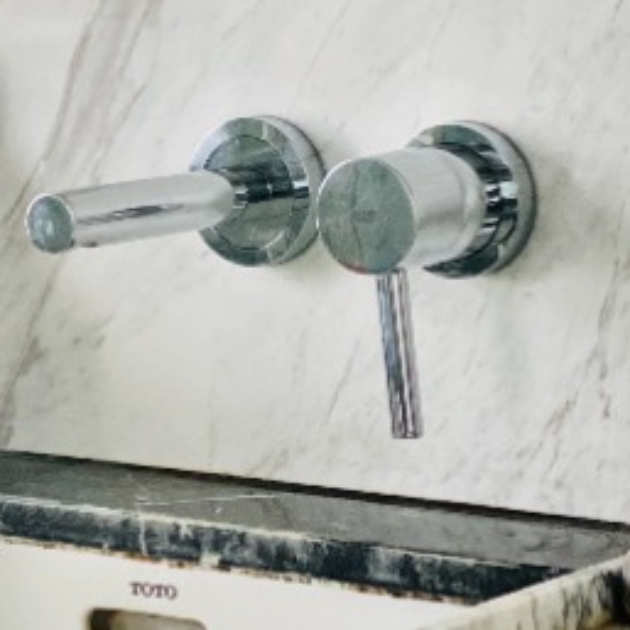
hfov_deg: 9.7
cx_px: 5
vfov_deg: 9.8
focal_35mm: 179
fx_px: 3686
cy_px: 162
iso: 250
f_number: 2
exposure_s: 1/40
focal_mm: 6
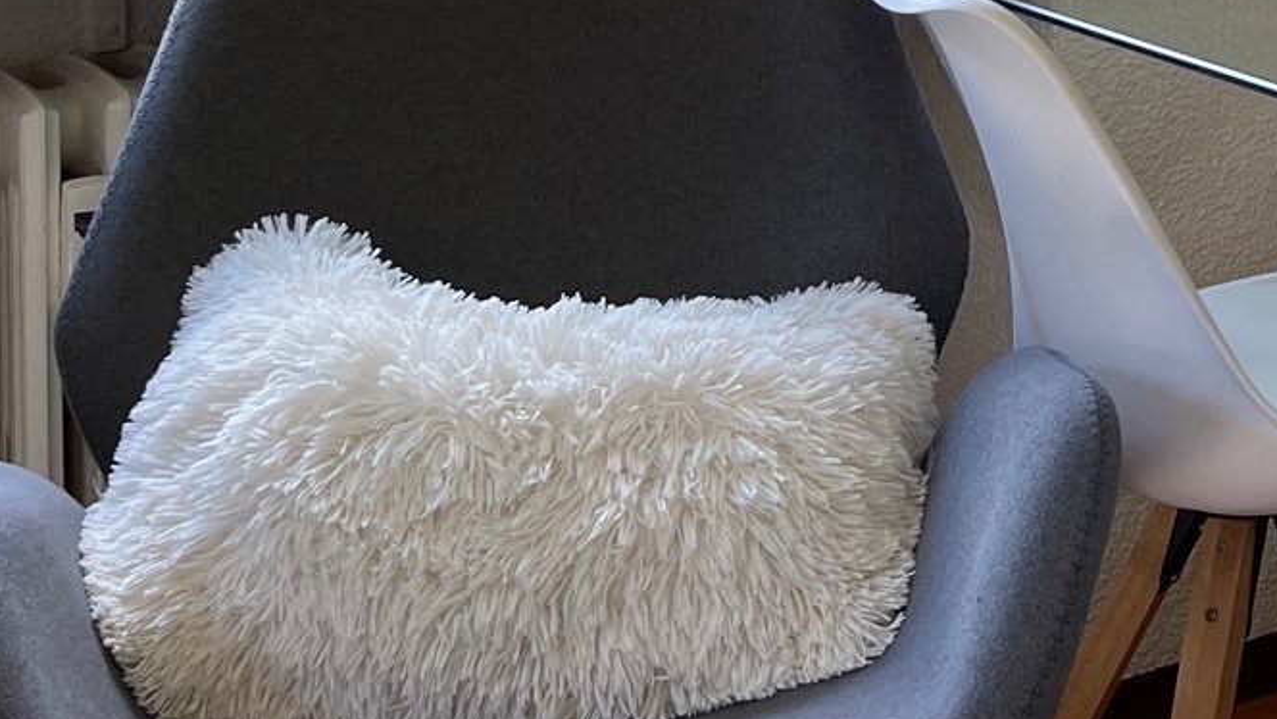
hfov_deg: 22.1
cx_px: 1685
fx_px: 2913
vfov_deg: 13.1
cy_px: -448
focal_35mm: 86
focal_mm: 5.1
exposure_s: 1/100
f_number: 1.6
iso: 64
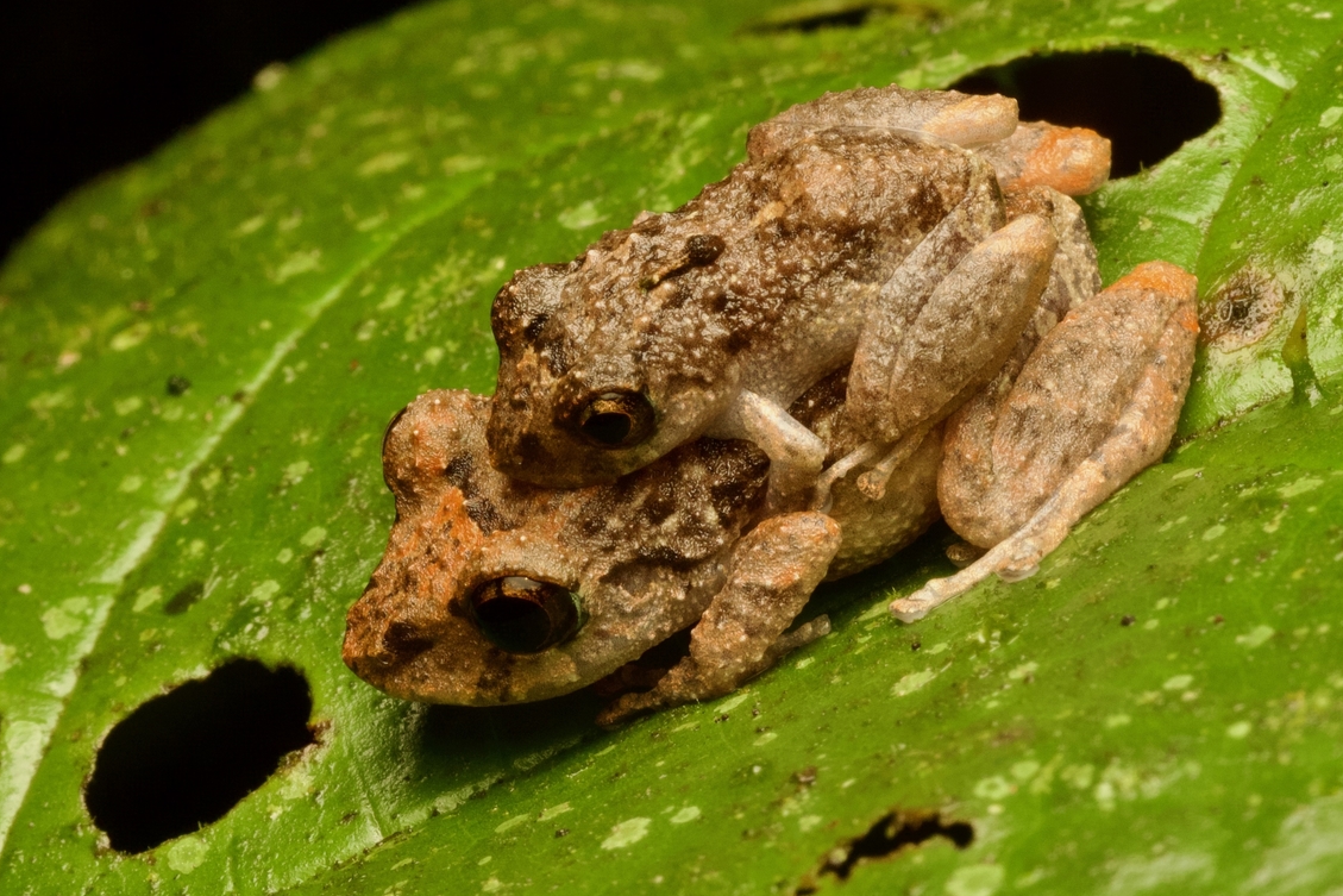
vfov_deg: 10.9
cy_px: 437
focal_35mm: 126
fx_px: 4701
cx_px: 669
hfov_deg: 16.3
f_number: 16
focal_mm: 60
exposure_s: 1/60
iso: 800
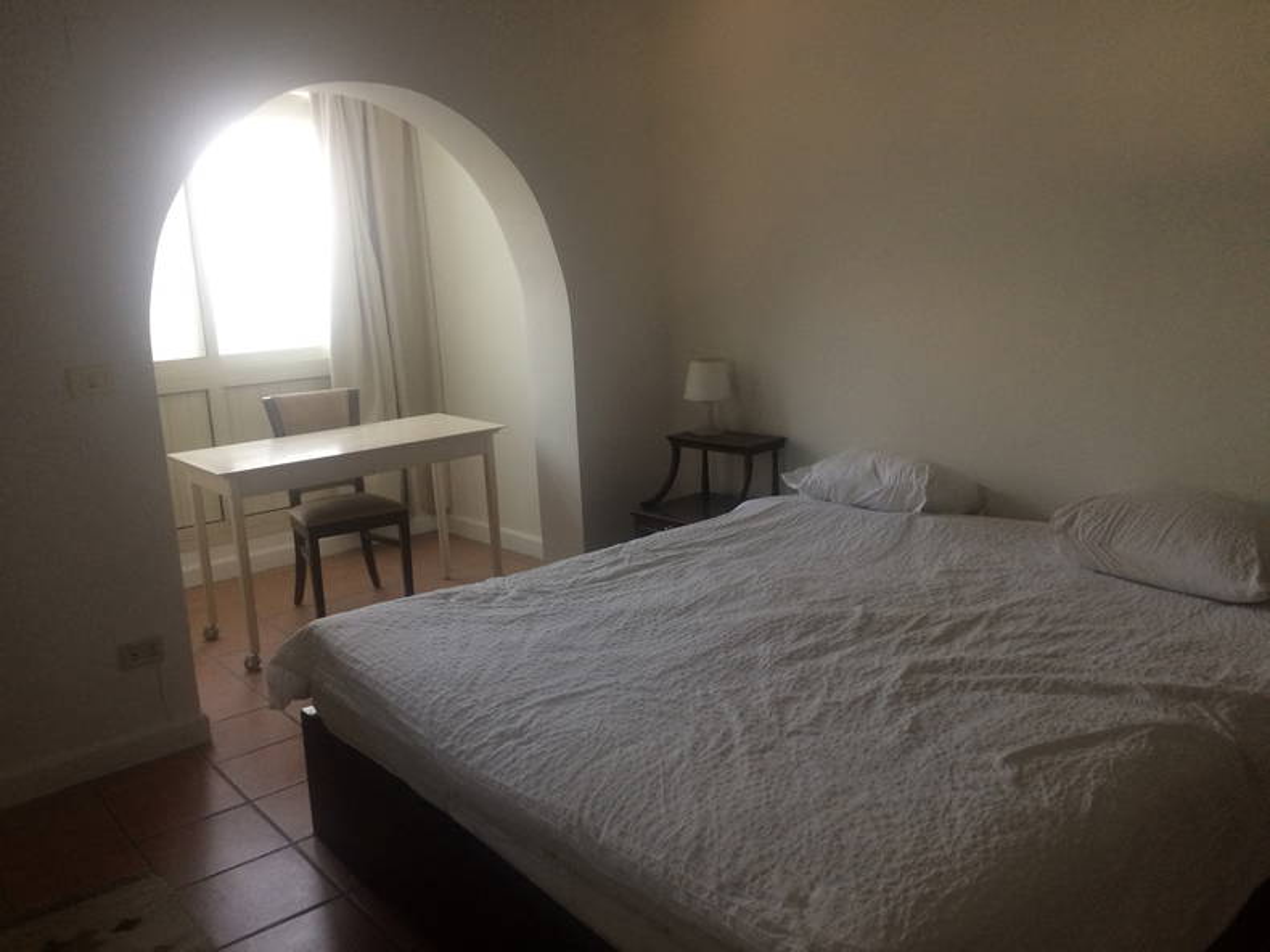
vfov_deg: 48.2
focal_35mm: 29
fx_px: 1064
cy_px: 476
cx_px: 635
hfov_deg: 61.7
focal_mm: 4.15
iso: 80
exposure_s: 1/33
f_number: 2.2
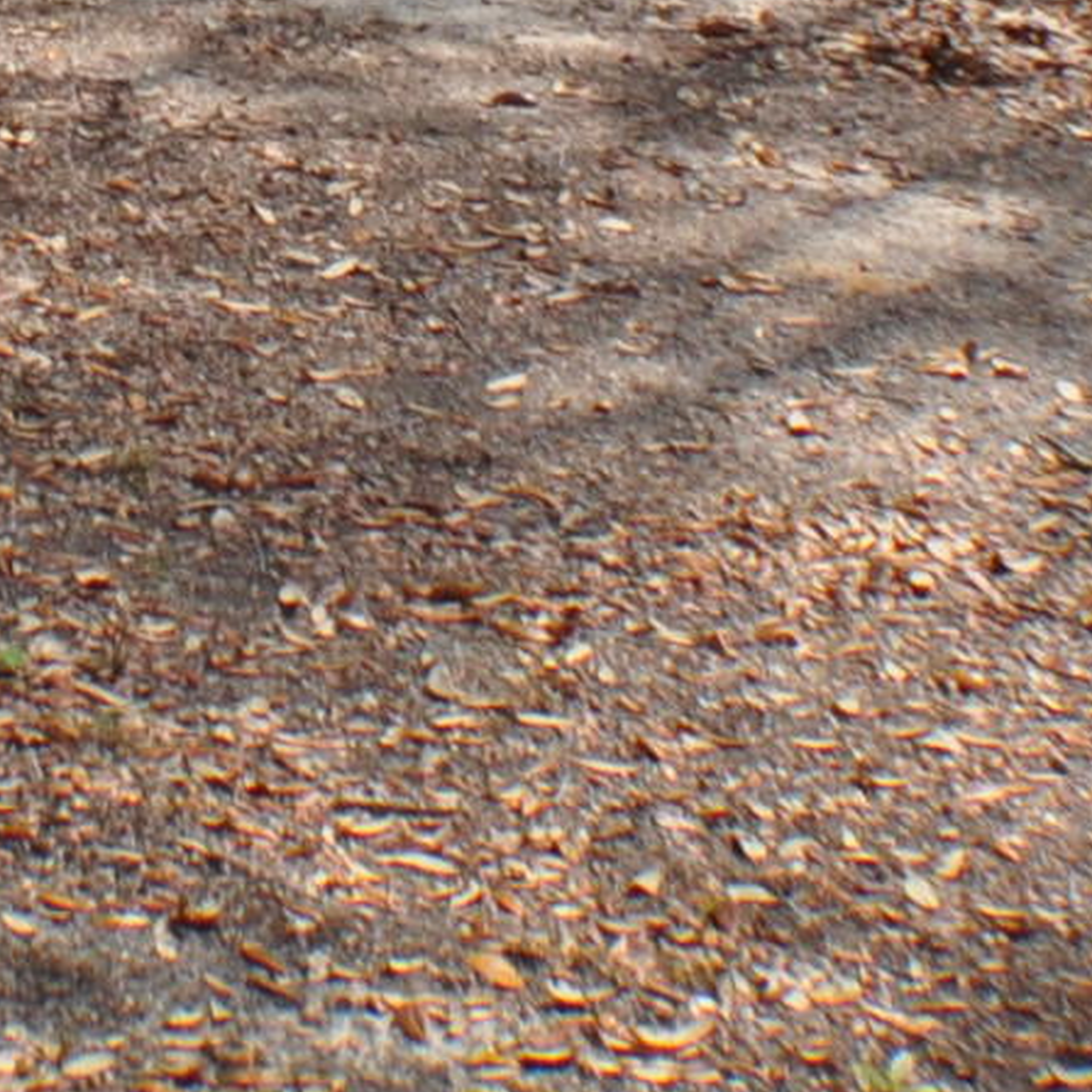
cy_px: -474
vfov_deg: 9.1
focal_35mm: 188
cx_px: 81
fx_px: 6710
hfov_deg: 9.3
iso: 250
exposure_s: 1/200
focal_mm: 22
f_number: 11
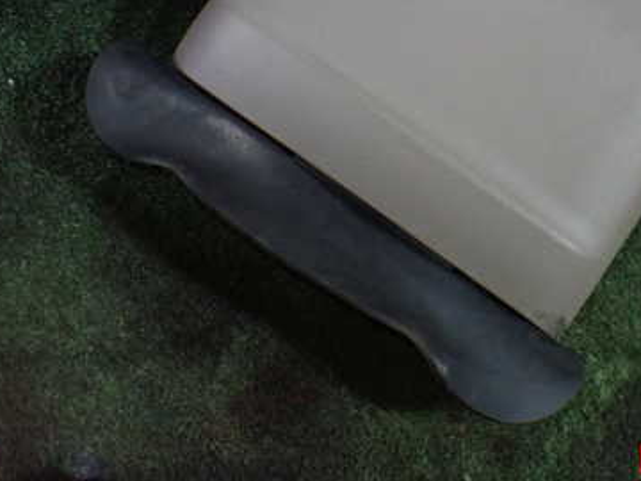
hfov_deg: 36.9
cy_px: 84
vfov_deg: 28.4
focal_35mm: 50
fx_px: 926
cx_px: 507
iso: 640
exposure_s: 1/125
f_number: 2.3
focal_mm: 5.4
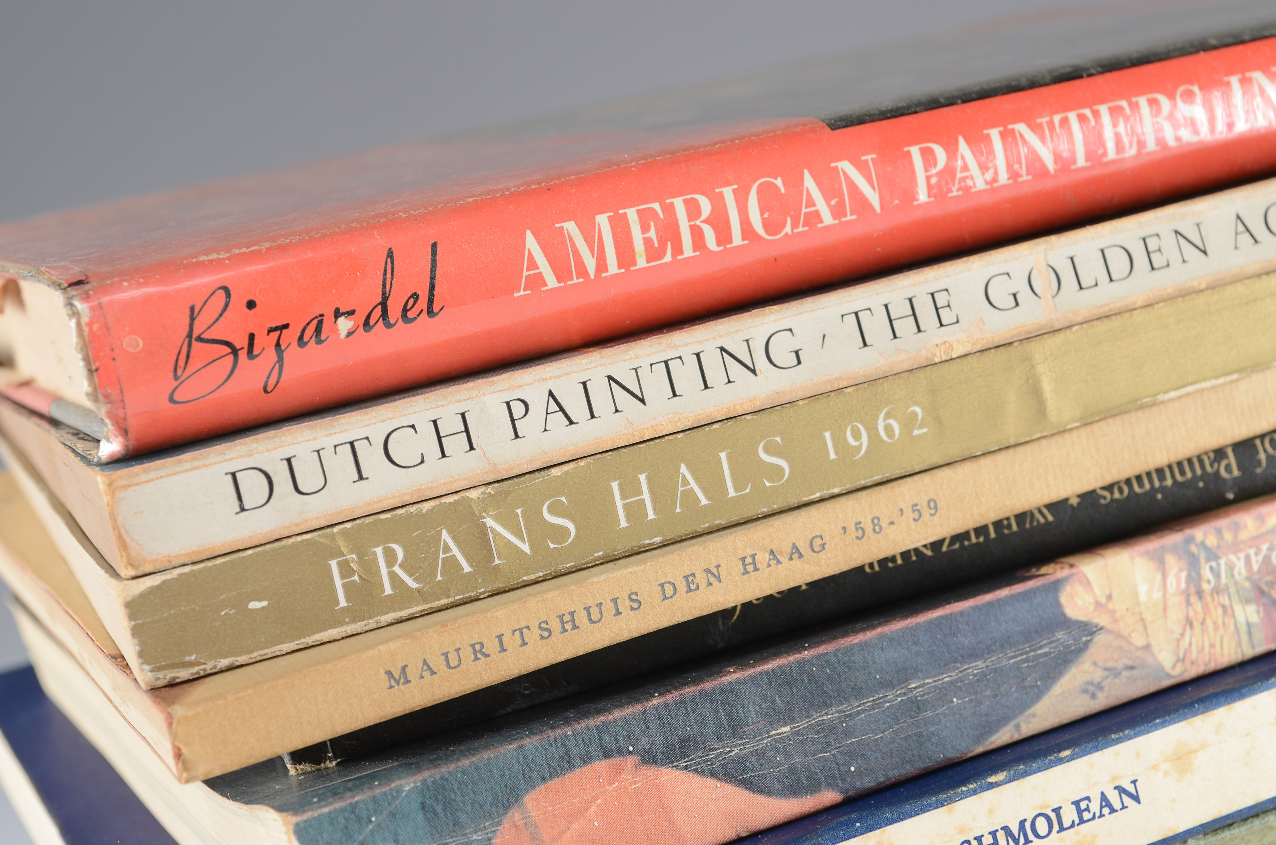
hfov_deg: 33.5
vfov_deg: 22.5
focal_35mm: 60
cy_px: 422
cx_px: 638
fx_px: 2122
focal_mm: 40
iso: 100
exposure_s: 1/80
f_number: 9
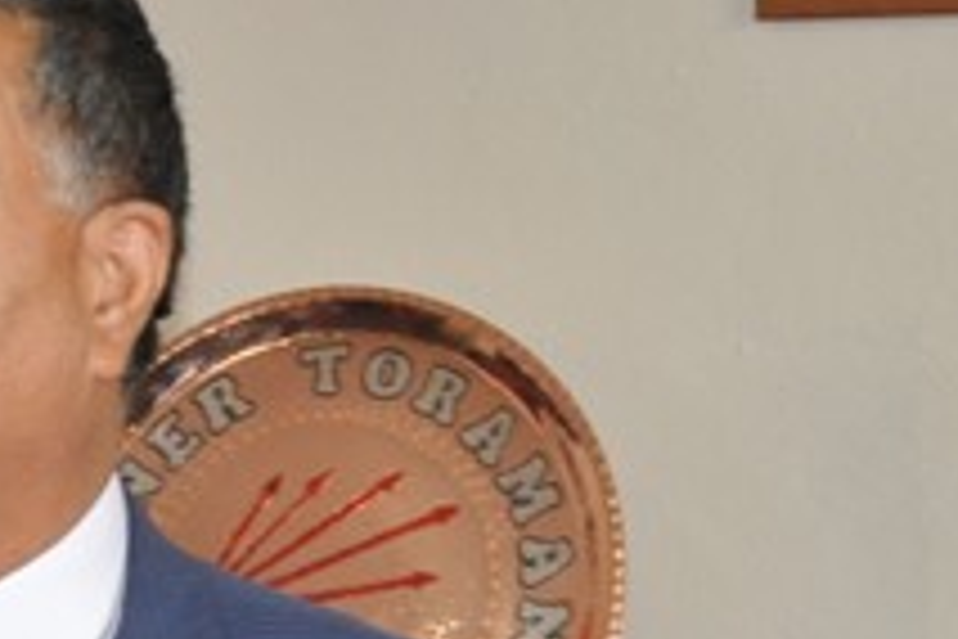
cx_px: 117
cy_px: 644
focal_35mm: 206
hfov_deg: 10.0
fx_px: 5469
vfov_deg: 6.7
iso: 1600
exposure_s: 1/60
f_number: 4.8
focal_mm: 45
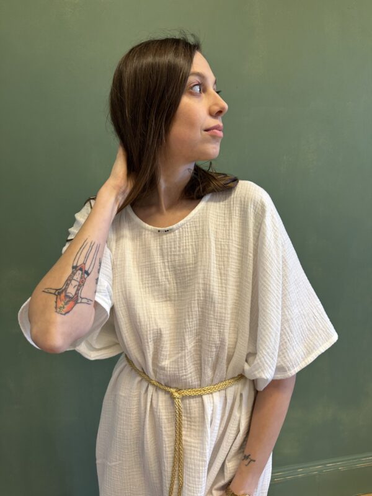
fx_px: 344
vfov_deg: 71.6
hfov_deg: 56.8
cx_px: 186
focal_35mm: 24
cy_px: 248
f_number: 1.78
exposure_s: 1/100
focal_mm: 6.86
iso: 125
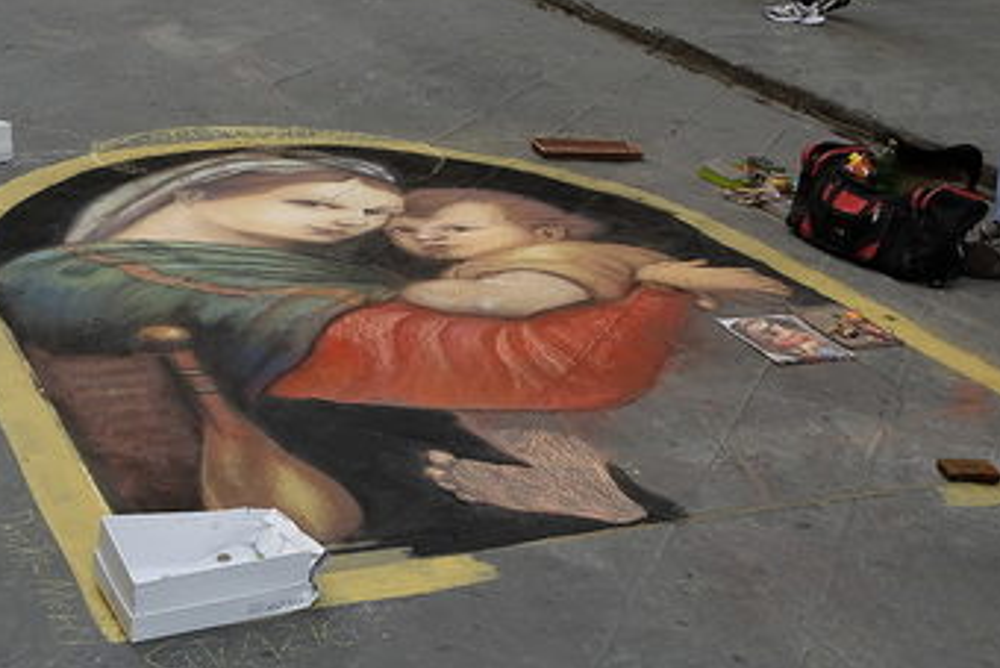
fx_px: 1667
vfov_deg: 22.6
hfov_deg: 33.4
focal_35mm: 60
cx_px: 441
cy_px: 224
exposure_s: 1/180
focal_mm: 22.7
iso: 1000
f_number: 7.1
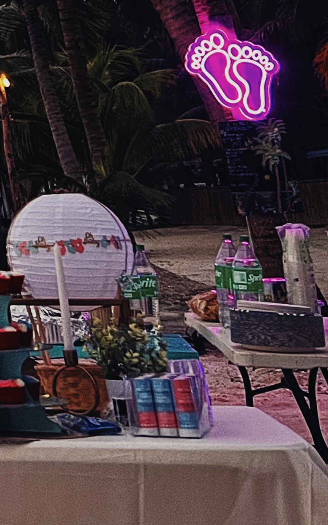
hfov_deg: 12.2
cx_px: -413
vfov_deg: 21.6
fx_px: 1274
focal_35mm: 89
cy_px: -105
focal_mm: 5.7
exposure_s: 1/60
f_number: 1.5
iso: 320
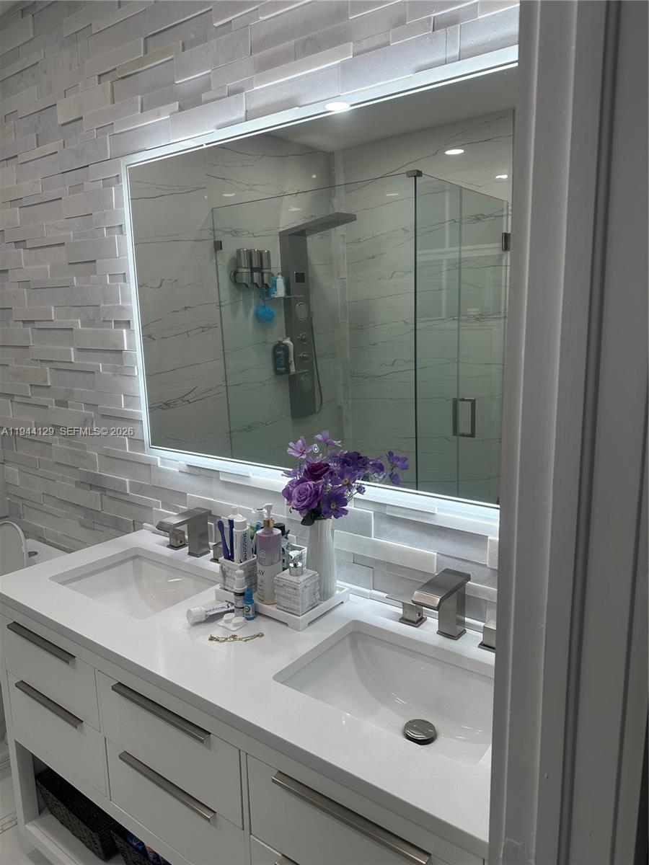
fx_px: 600
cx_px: 324
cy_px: 432
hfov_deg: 56.8
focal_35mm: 24
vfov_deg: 71.6
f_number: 1.78
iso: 64
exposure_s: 1/120
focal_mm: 6.86
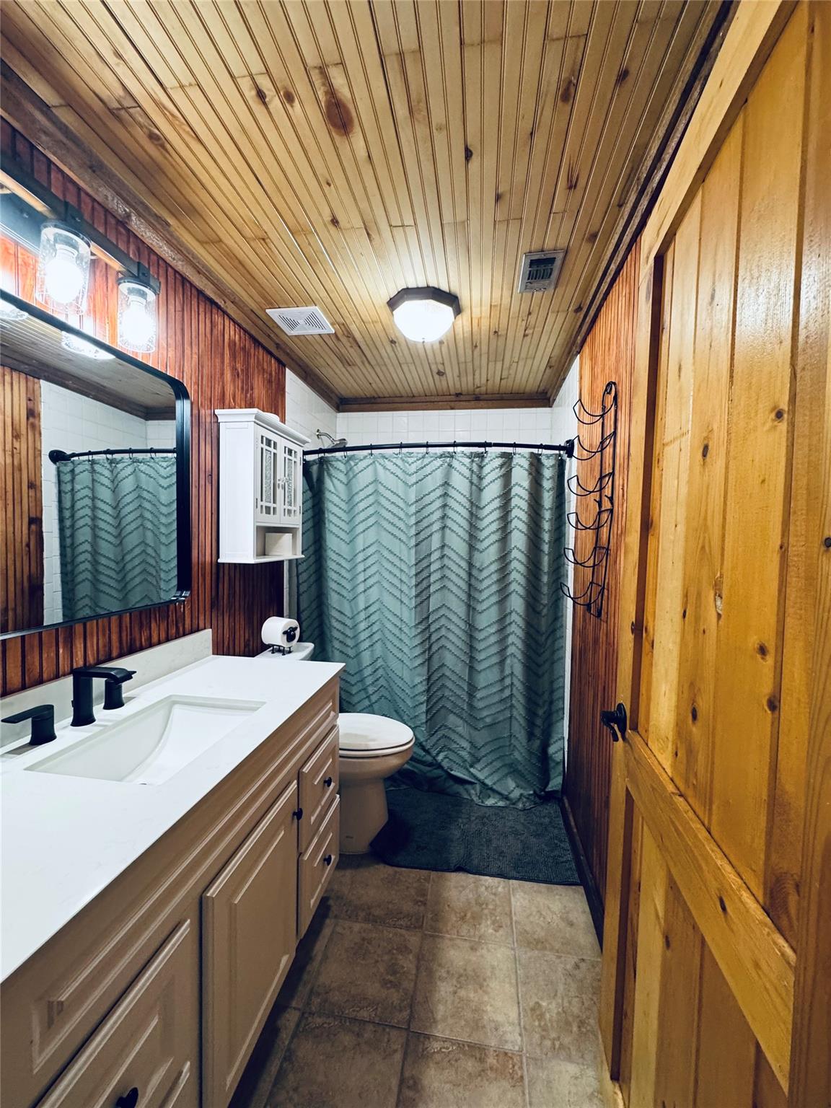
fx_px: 448
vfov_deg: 102.1
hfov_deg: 85.7
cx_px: 416
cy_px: 554
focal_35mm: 14
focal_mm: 2.22
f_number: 2.2
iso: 250
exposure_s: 1/60
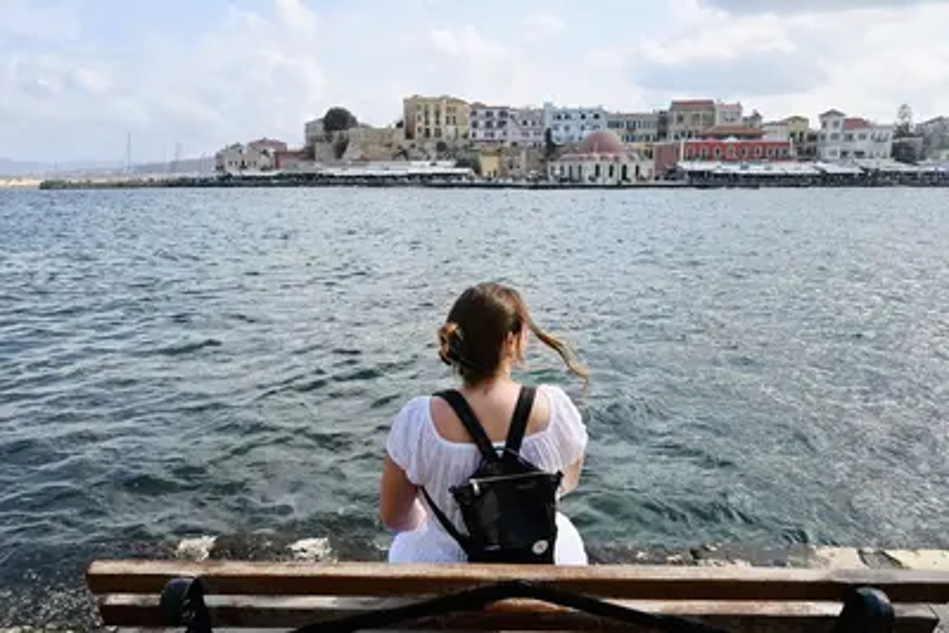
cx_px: 474
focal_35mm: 24
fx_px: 633
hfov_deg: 73.7
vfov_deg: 53.2
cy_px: 316
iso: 100
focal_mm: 16
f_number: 6.3
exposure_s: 1/320
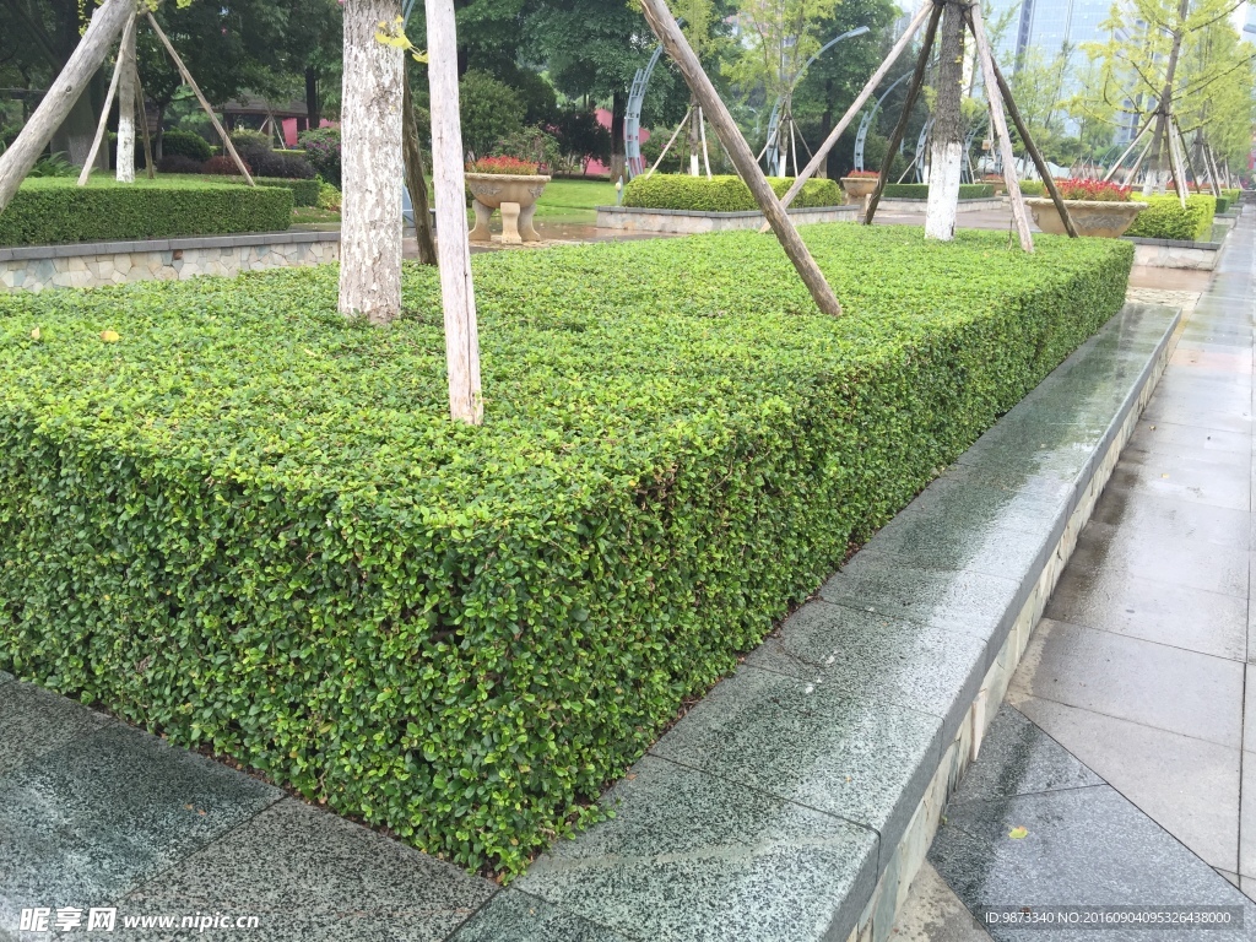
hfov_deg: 61.7
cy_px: 471
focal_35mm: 29
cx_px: 628
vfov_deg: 48.2
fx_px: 1052
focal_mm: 4.15
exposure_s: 1/286
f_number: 2.2
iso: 32
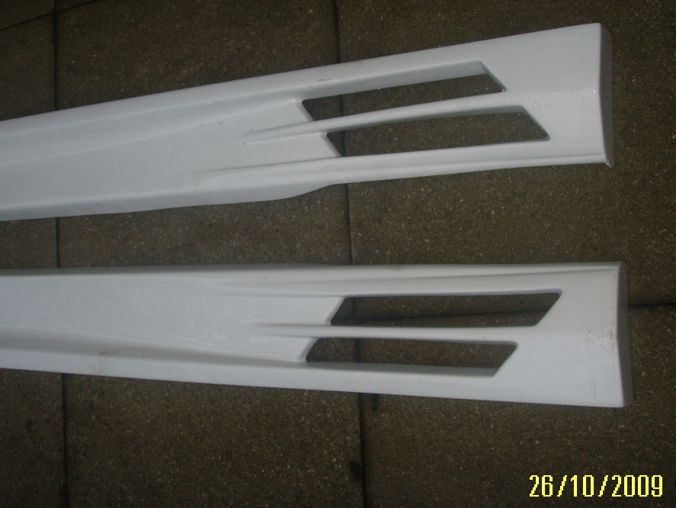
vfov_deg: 32.2
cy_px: 231
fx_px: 879
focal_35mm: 45
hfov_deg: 42.0
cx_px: 305
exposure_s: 1/45
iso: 100
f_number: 3.5
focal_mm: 6.6
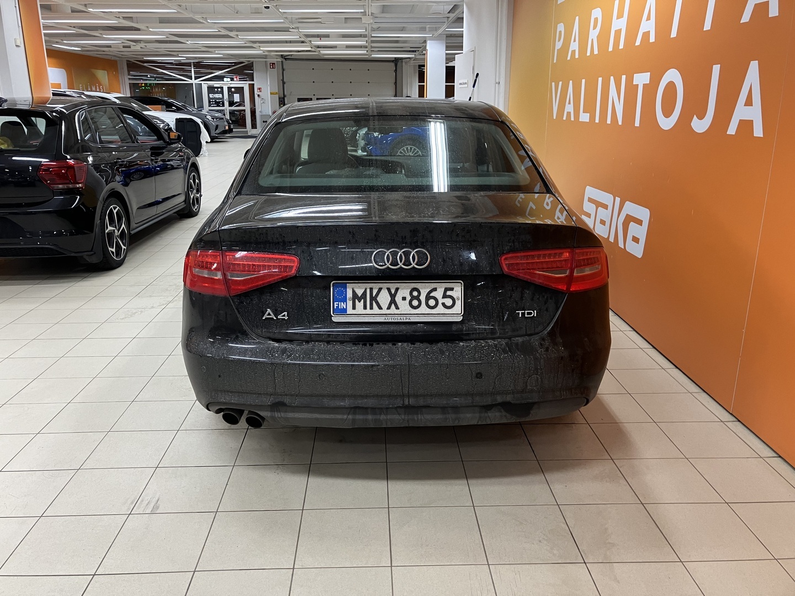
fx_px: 643
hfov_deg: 63.4
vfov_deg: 49.7
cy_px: 298
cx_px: 398
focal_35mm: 28
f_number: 1.8
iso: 80
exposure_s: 1/50
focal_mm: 3.99
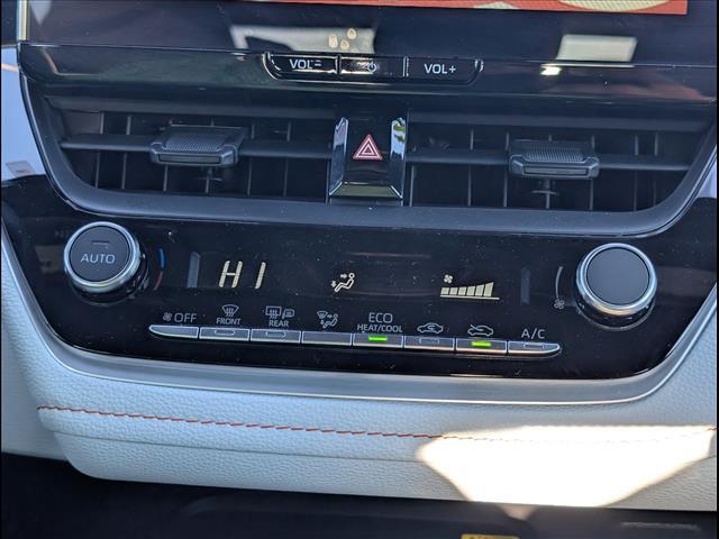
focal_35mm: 49
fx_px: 1018
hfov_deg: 38.9
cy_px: 270
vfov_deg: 29.7
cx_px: 360
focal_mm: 6.9
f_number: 1.68
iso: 50
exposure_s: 1/179
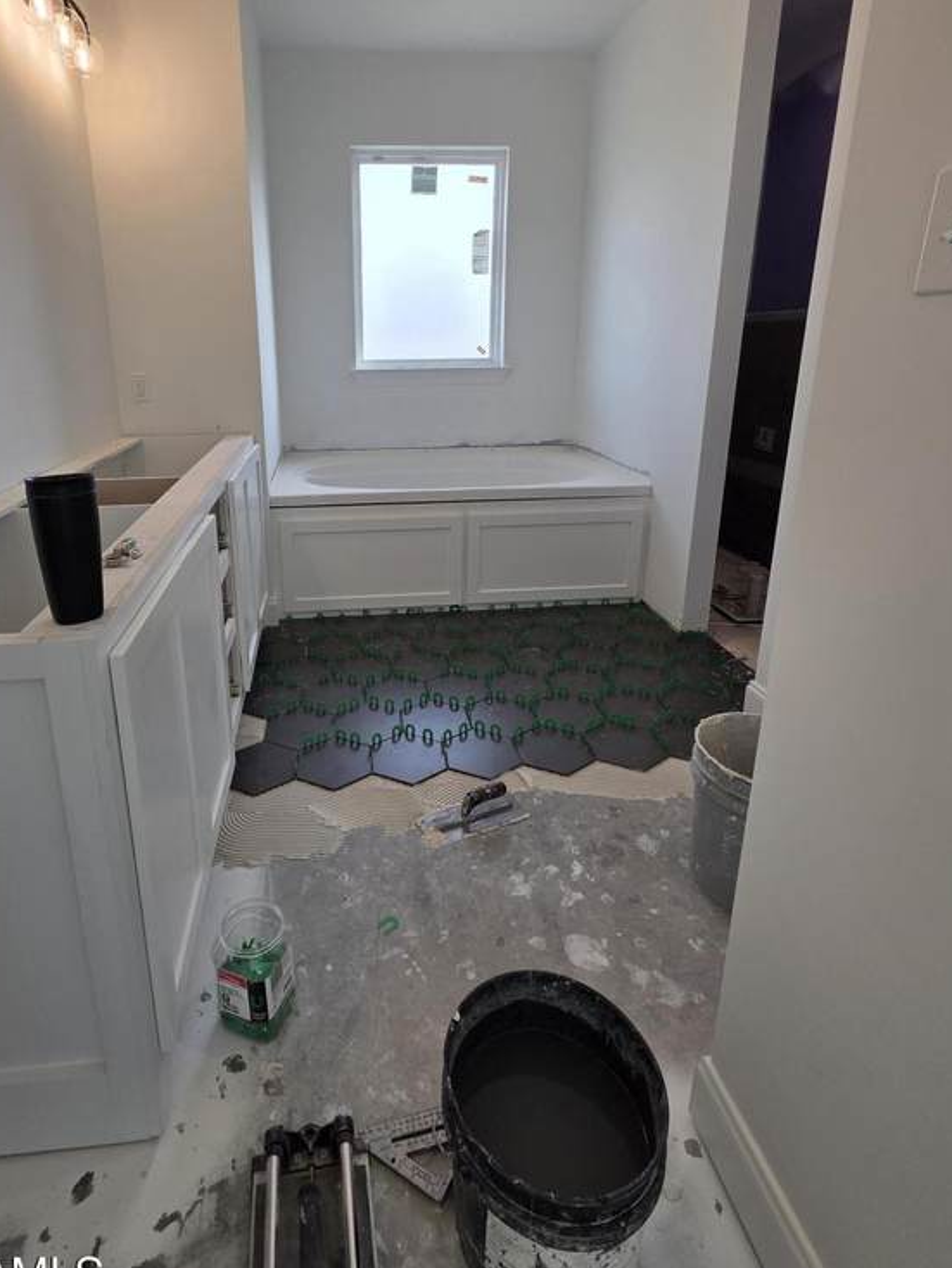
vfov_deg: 90.1
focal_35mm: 17
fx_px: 623
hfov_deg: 73.9
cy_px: 522
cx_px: 380
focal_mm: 2.2
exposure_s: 1/245
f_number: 1.9
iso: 40
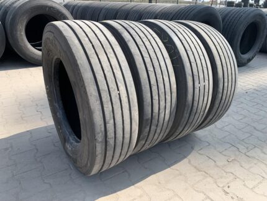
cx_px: 134
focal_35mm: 26
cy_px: 100
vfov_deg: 53.1
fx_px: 201
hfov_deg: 67.3
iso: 25
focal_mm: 4.25
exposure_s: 1/928
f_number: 1.8
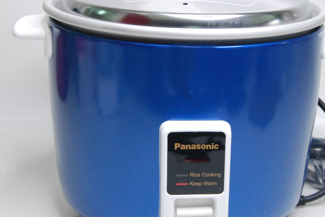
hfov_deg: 23.8
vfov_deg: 16.1
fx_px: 768
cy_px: 79
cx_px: 196
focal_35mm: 85
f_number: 5
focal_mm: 26
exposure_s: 1/80
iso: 800
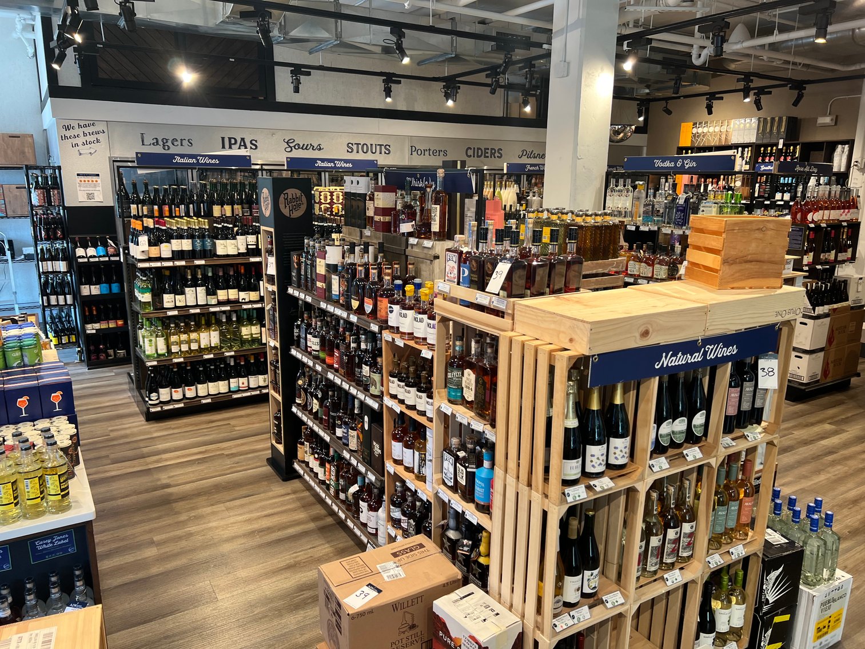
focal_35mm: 26
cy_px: 324
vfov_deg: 53.1
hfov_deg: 67.3
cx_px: 432
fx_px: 650
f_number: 1.5
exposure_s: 1/60
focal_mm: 5.7
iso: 80
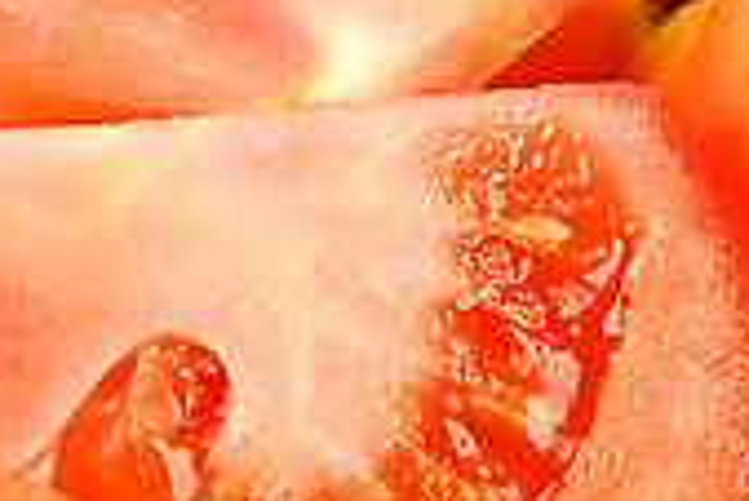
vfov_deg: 5.2
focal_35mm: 266
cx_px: 505
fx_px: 5539
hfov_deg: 7.7
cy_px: 133
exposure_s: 1/80
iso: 200
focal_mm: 50
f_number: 8
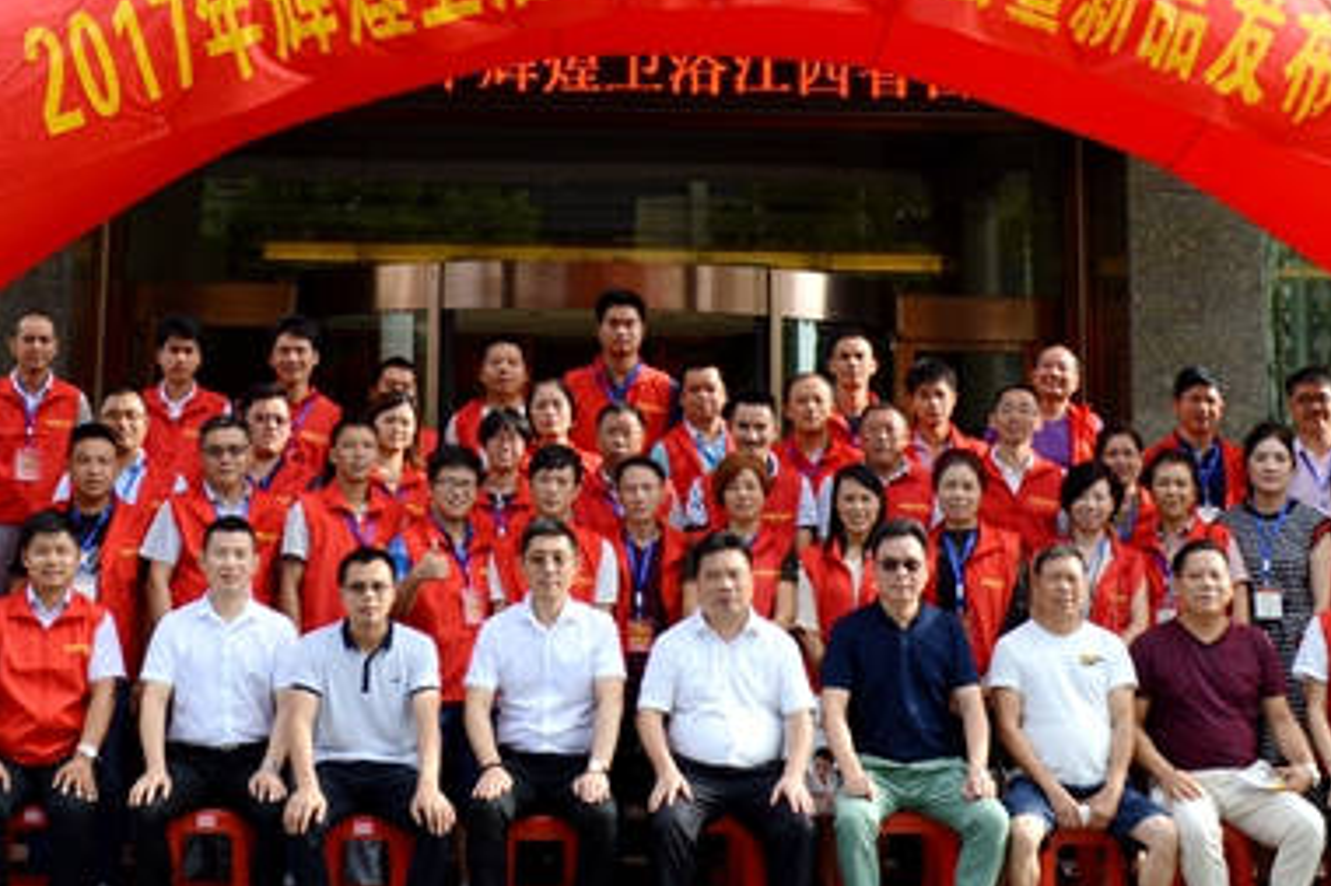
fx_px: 2624
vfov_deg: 18.6
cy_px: -40
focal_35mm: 71
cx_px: 515
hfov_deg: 28.4
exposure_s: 1/160
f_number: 6.3
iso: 100
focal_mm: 18
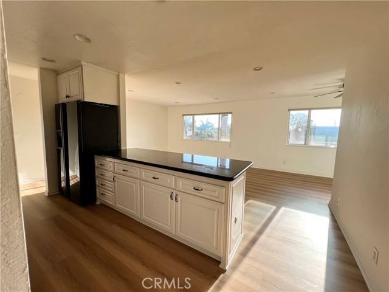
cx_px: 194
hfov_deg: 106.2
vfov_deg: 89.9
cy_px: 146
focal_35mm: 13
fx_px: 146
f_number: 1.8
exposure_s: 1/213
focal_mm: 1.57
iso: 32
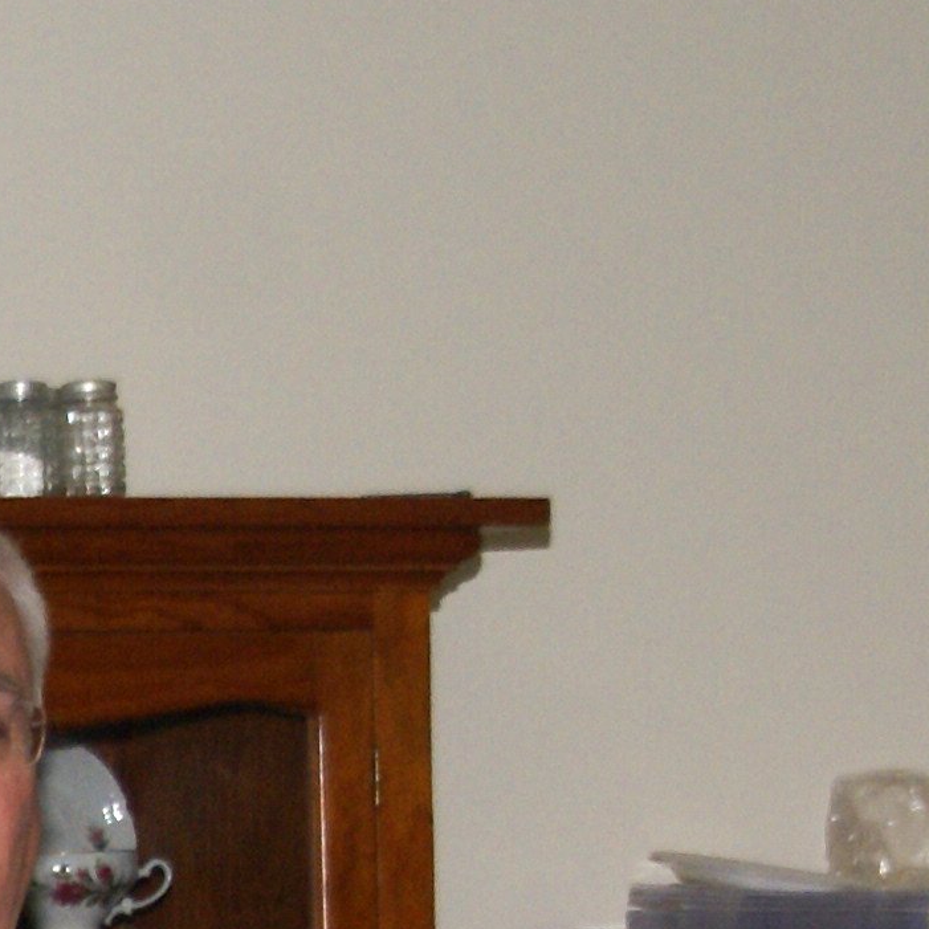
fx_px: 9636
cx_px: -1117
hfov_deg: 5.4
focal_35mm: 317
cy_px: 1272
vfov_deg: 5.5
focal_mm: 45
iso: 400
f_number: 5.6
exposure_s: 1/80
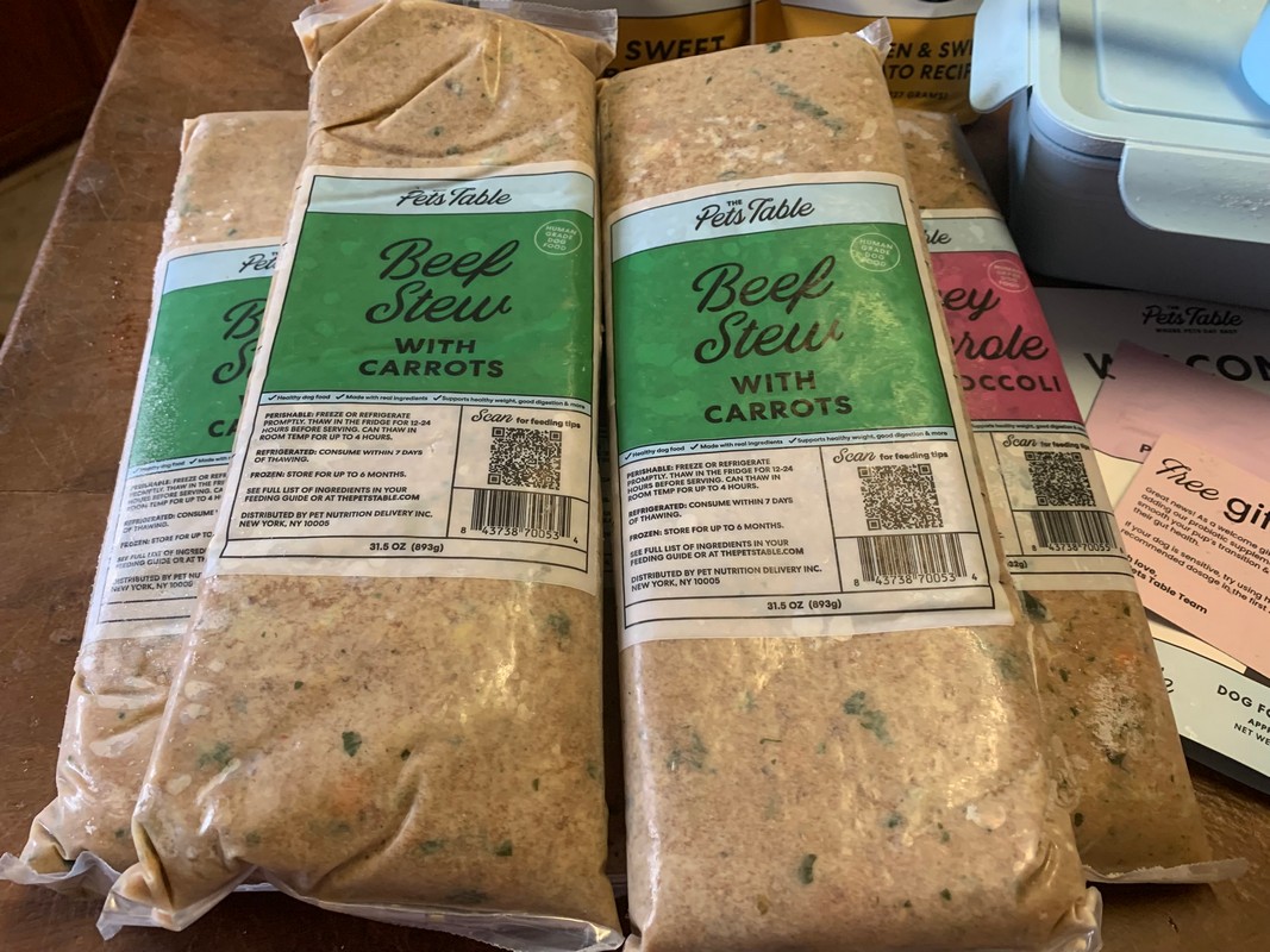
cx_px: 635
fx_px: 954
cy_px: 476
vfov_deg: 53.1
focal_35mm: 26
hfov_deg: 67.3
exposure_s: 1/60
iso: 250
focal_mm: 4.25
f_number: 1.8
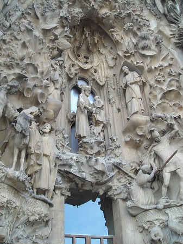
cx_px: 92
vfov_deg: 49.0
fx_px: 268
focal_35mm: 38
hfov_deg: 37.7
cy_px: 122
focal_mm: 6.3
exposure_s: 1/60.7
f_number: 3.2
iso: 50
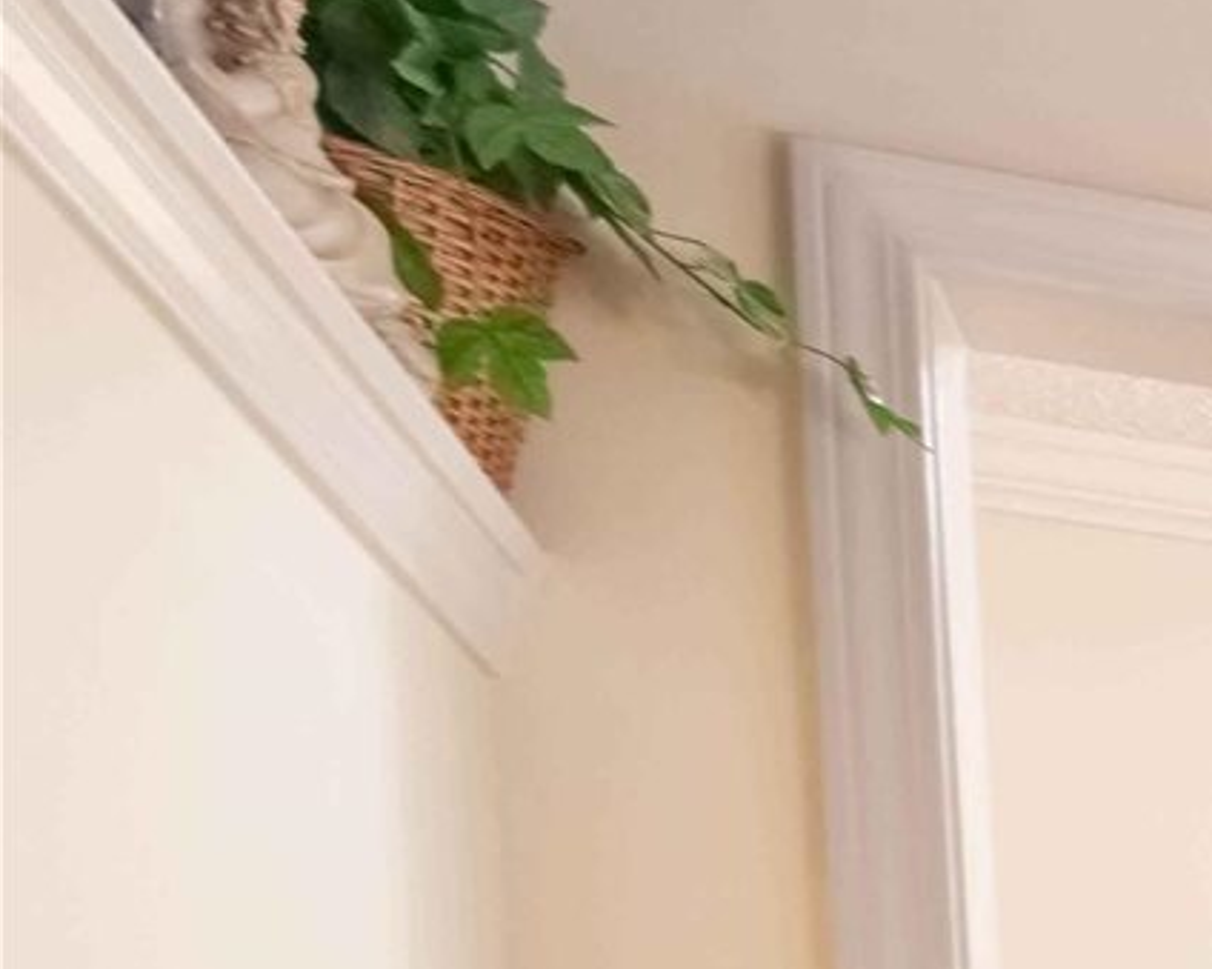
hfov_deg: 9.2
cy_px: 2178
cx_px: 4388
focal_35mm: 102
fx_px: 3658
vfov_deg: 12.5
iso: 400
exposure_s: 1/30
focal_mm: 15
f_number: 11
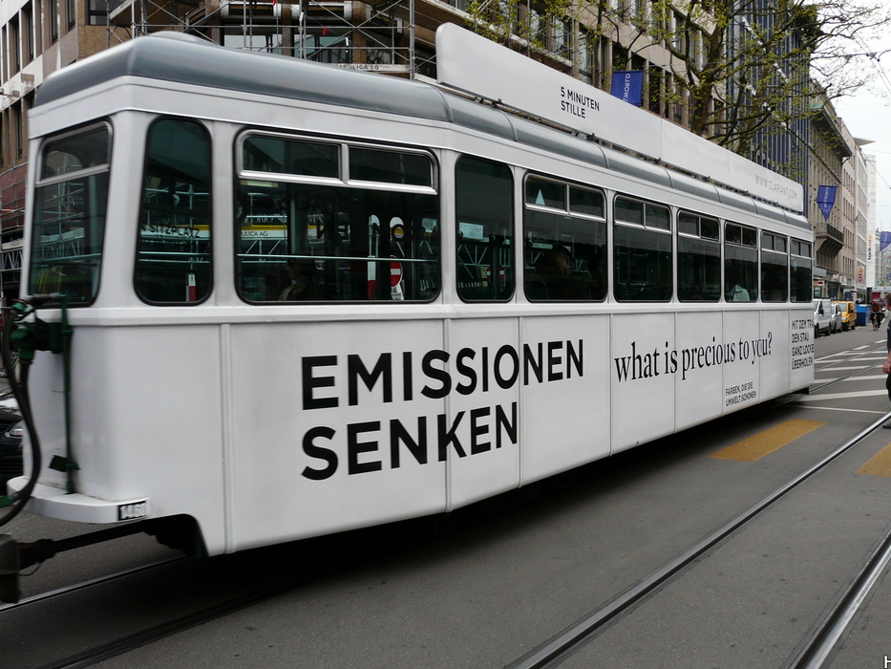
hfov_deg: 59.9
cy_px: 333
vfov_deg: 46.8
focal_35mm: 30
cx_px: 461
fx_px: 772
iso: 100
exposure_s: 1/250
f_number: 4.5
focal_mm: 4.6
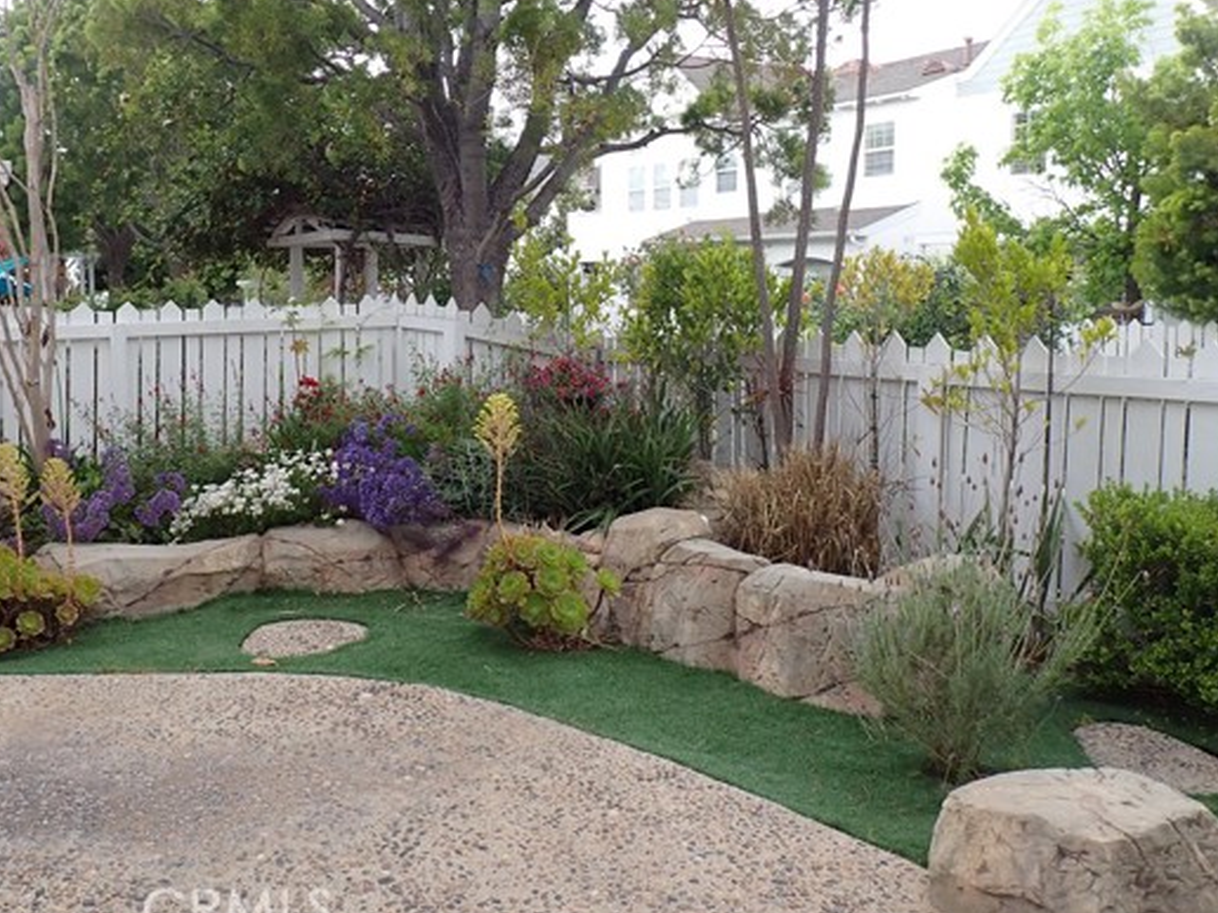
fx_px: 1091
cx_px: 500
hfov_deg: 58.0
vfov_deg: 45.3
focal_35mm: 31
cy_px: 377
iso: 100
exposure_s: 1/125
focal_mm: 4.5
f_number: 2.8
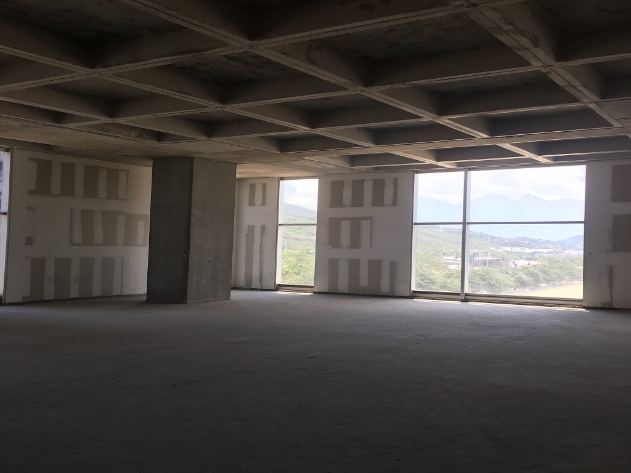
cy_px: 236
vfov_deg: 48.2
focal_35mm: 29
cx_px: 316
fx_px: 529
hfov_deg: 61.7
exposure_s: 1/110
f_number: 2.2
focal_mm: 4.15
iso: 25
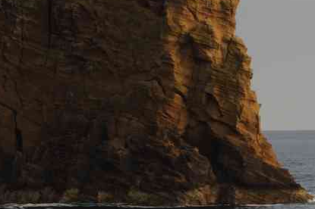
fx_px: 2212
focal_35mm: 253
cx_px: 287
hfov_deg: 8.1
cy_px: 95
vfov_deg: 5.4
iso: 200
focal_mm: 70
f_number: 9
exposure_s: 1/100
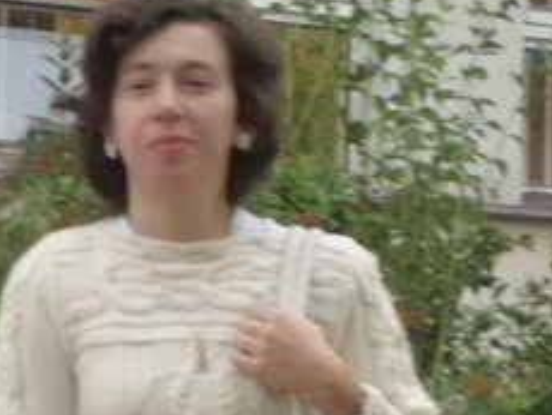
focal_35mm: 361
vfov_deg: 4.1
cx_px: -89
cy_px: 501
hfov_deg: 5.5
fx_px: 5763
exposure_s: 1/60
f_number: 6.5
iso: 400
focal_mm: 23
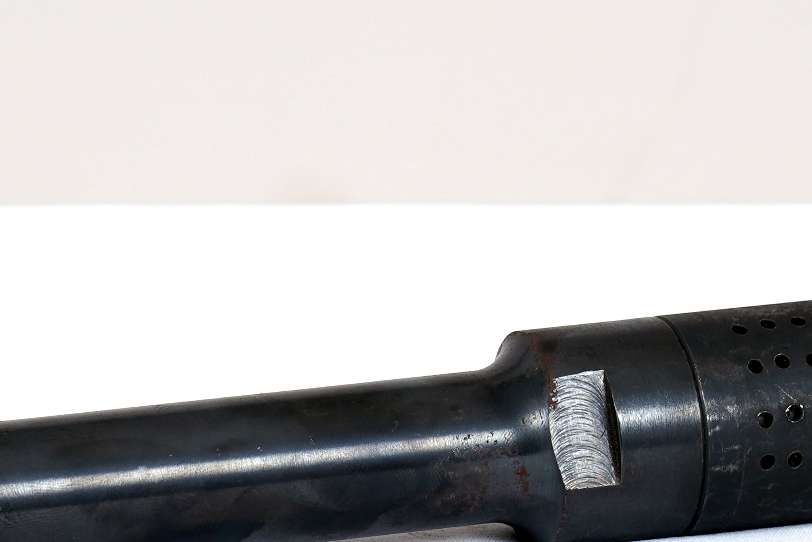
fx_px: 7059
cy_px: 504
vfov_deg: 4.4
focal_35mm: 313
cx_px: 470
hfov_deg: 6.6
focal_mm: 105
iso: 200
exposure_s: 1/160
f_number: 13
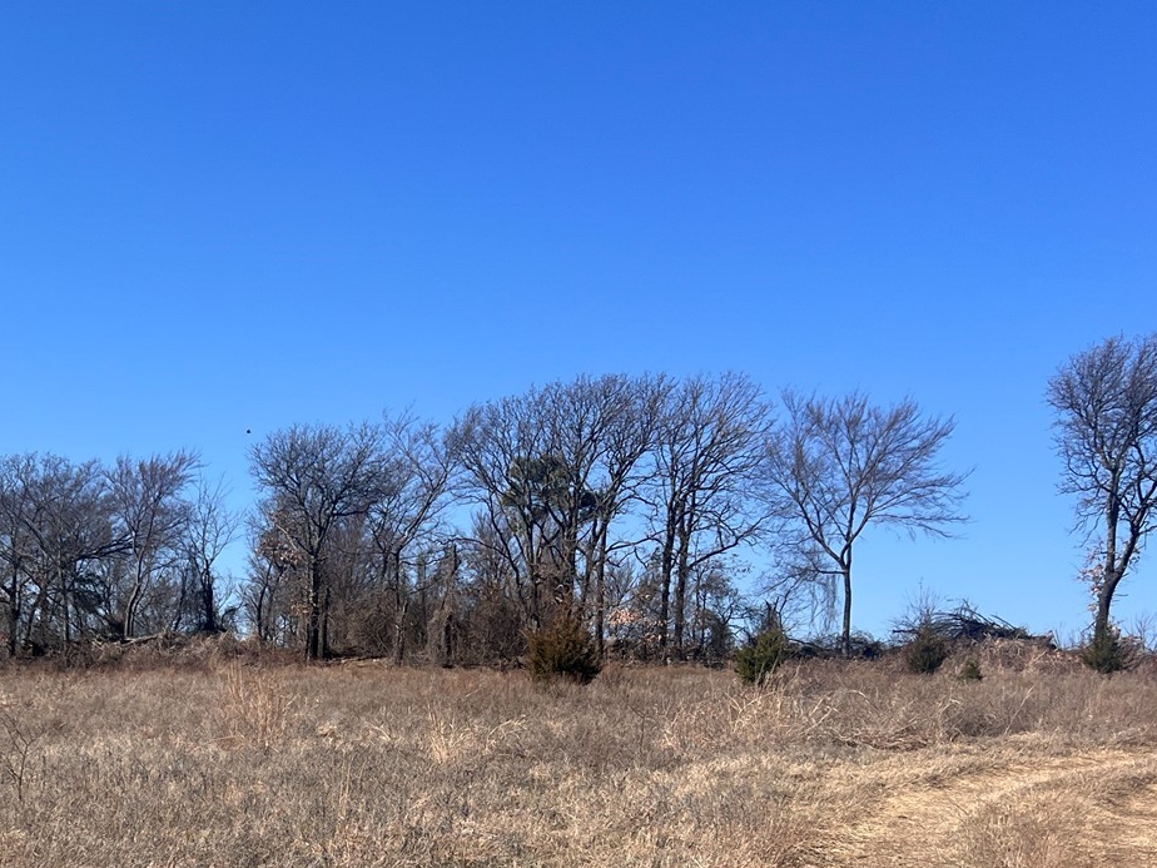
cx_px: 214
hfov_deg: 34.3
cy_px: 701
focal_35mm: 54
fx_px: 1805
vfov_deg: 26.5
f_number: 1.5
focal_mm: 5.7
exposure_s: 1/4630
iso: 50
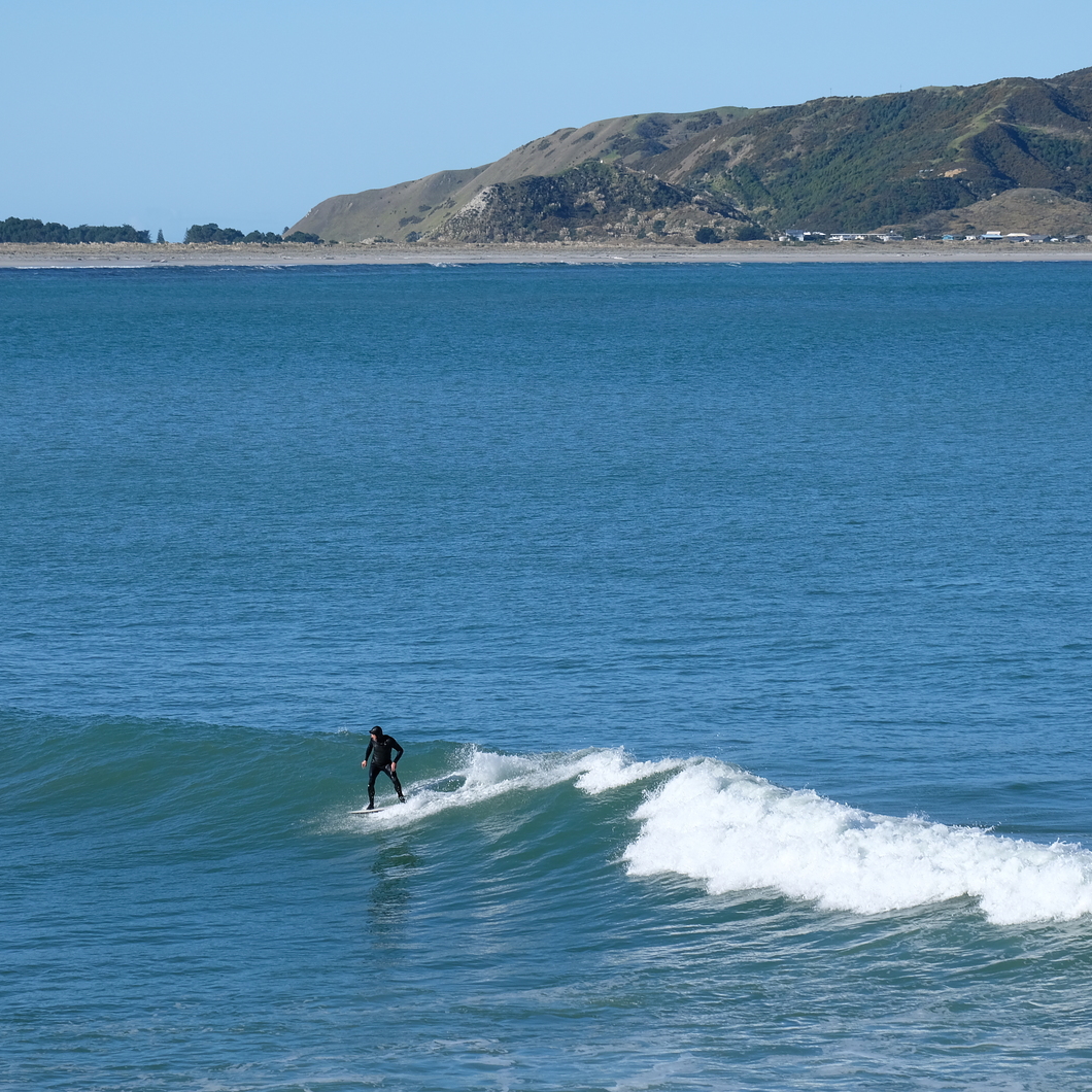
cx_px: 595
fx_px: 5818
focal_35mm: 163
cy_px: 549
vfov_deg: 10.7
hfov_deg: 10.7
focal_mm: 84.8
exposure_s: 1/1600
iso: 320
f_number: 5.2
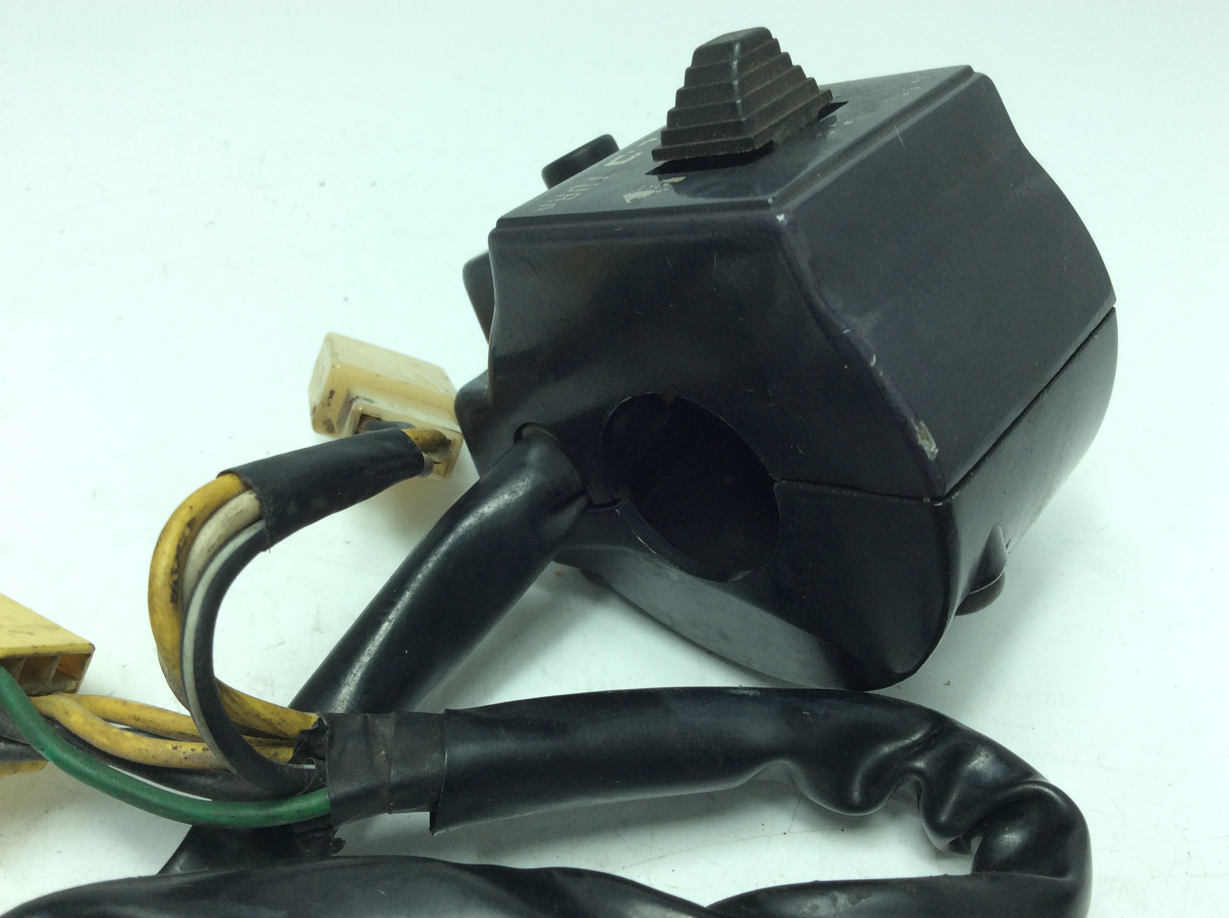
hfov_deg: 56.9
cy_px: 459
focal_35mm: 32
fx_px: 1134
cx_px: 614
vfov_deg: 44.1
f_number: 2.4
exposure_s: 1/245
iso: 32
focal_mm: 3.3
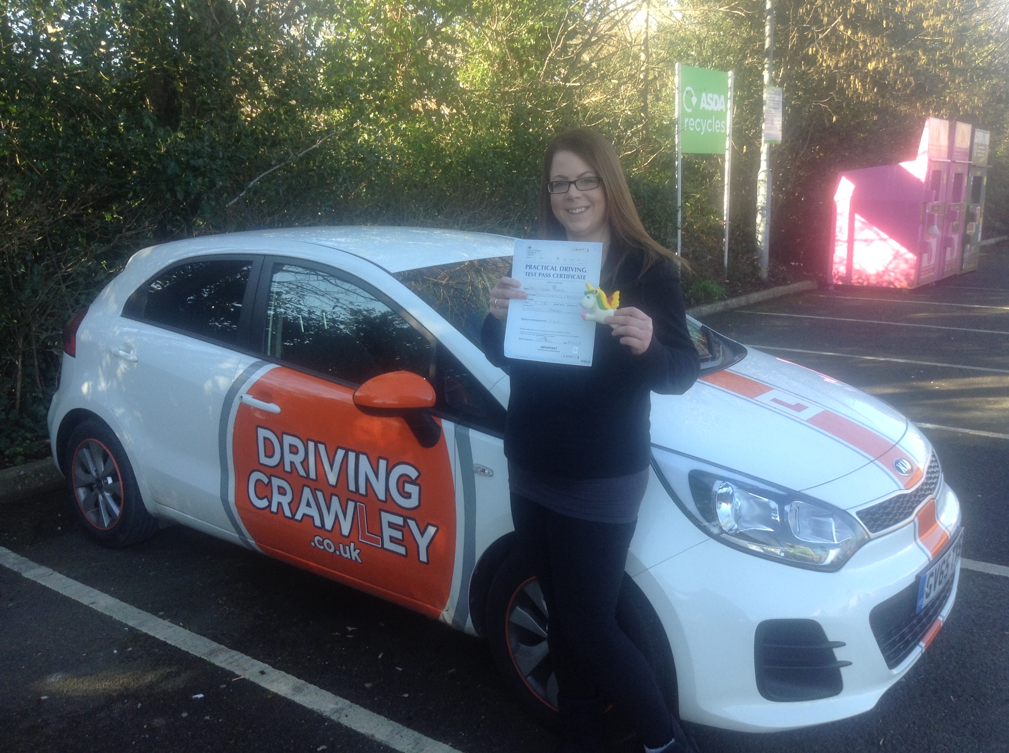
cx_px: 504
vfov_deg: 42.8
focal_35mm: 33
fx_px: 960
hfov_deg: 55.4
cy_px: 376
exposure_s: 1/139
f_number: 2.4
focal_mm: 3.3
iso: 25
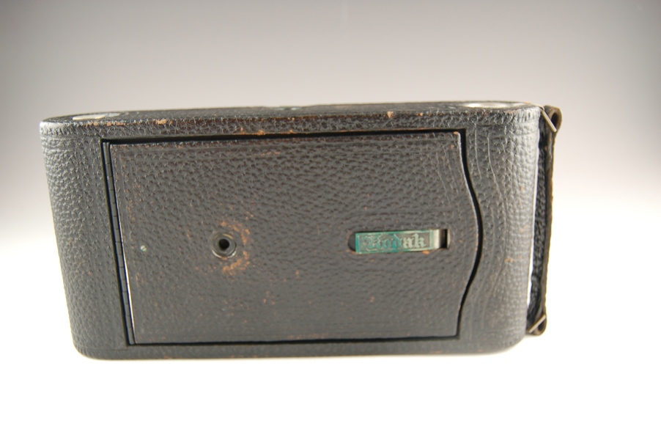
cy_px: 220
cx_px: 330
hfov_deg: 55.1
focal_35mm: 34
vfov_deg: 38.3
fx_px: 633
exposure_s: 1/60
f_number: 3.8
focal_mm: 23
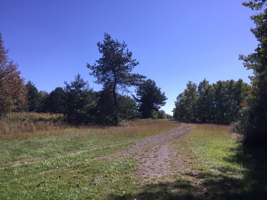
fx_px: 224
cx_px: 134
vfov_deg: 48.2
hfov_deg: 61.7
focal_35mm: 29
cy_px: 100
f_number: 2.2
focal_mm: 4.15
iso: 40
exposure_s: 1/1980
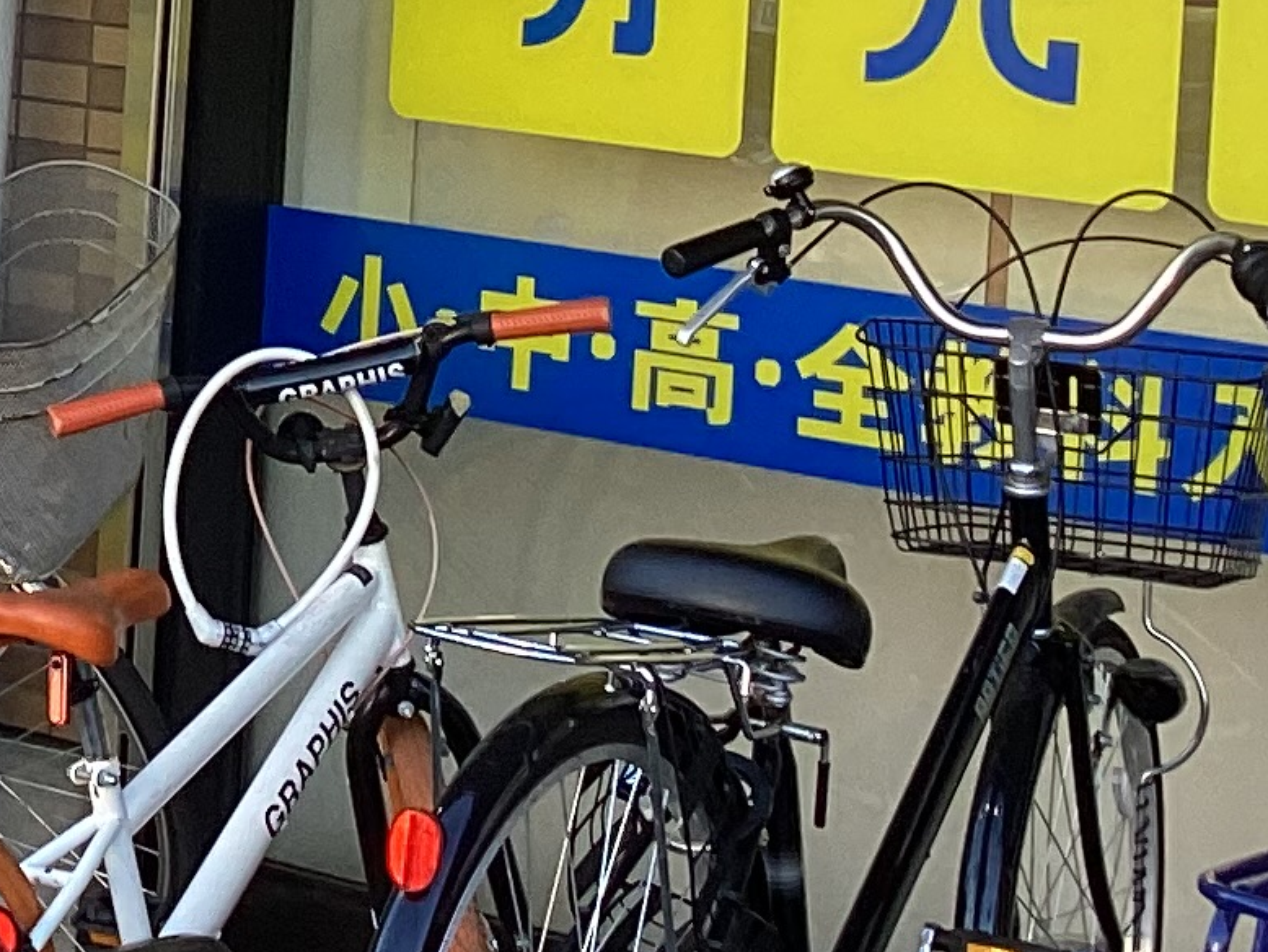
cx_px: -582
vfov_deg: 11.1
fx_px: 4763
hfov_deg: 14.3
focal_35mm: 130
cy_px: -329
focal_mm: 3.3
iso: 32
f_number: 2.4
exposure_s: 1/120
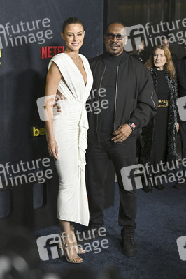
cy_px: 140
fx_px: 380
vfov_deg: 40.4
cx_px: 93
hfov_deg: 27.5
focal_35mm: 49
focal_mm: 49
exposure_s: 1/320
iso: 2500
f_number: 5.6
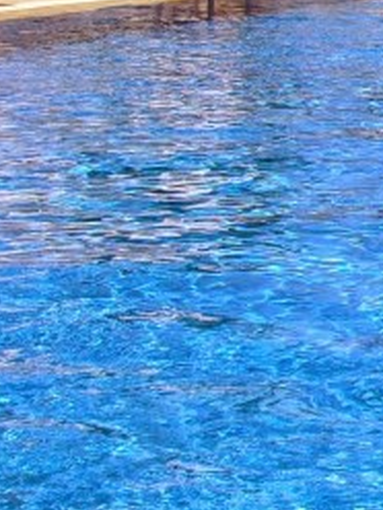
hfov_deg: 9.8
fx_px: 1770
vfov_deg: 16.1
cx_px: 1099
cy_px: -4
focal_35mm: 120
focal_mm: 18
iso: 100
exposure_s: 1/320
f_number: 9
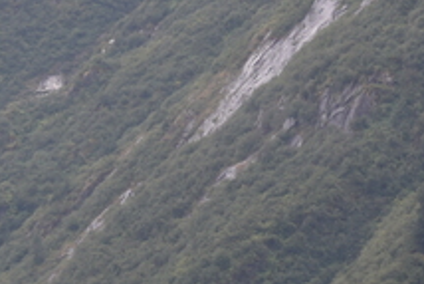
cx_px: 267
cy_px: -173
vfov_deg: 4.2
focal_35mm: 329
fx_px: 3877
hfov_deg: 6.3
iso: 160
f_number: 4.5
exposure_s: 1/125
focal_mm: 55
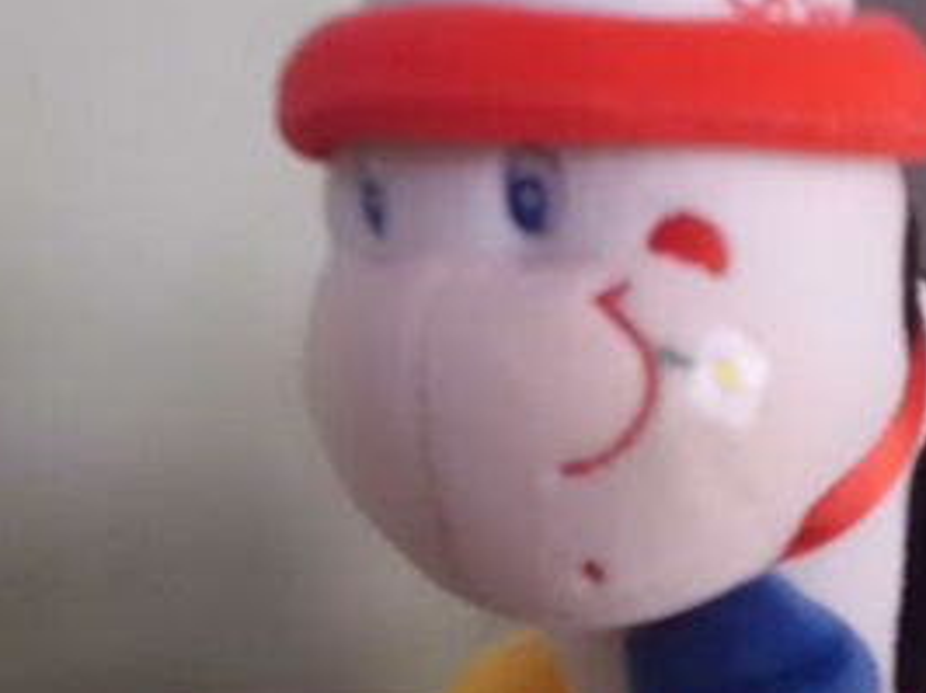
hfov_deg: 39.4
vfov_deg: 30.7
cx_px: 693
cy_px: 421
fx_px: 1256
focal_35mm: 47
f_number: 3.2
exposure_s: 1/10
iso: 800
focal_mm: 4.6
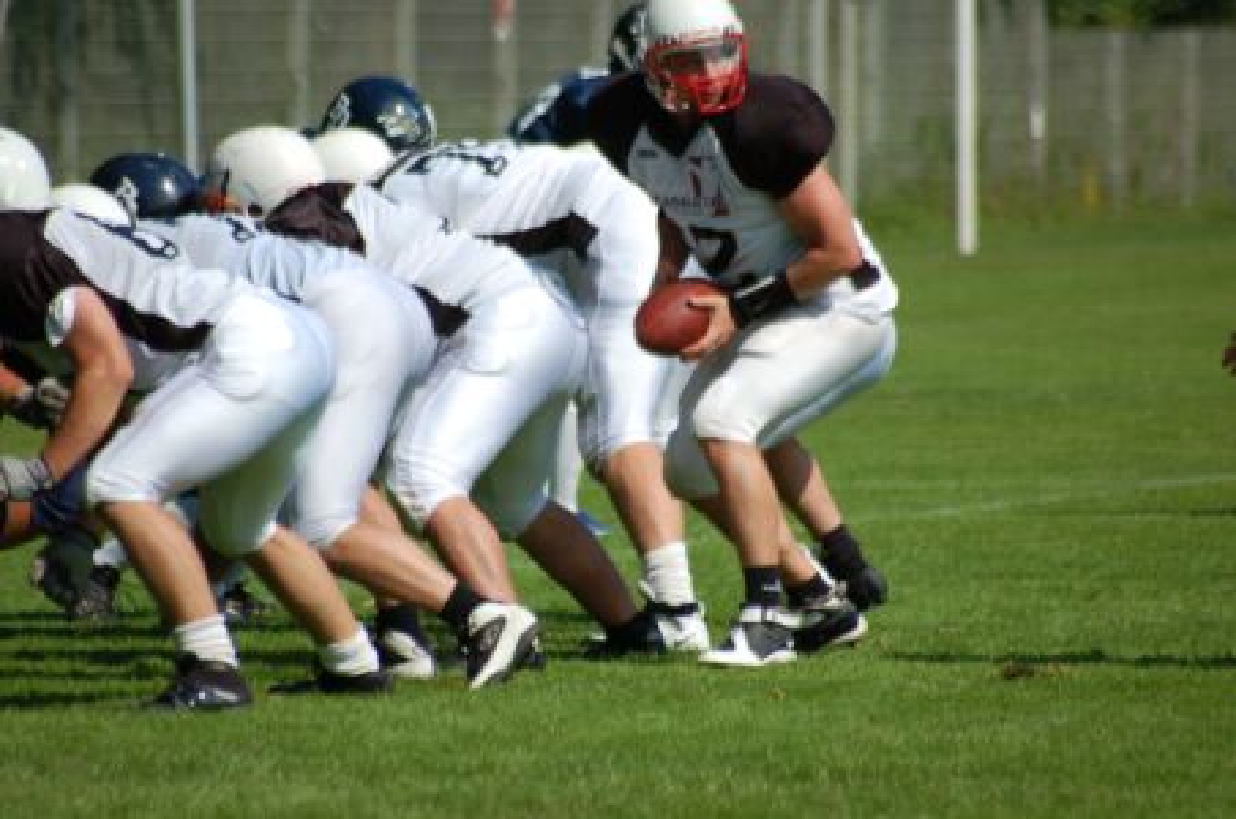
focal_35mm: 450
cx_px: 618
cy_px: 410
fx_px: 15417
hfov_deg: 4.6
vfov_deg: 3.0
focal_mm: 300
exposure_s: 1/1000
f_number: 5.6
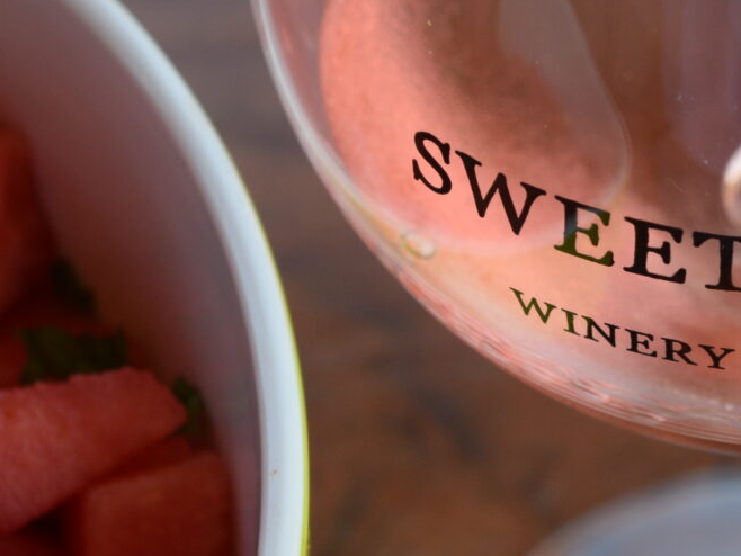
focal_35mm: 175
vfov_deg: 8.5
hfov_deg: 11.2
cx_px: 615
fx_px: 3747
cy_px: 357
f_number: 8
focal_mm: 52
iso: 400
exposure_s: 1/250
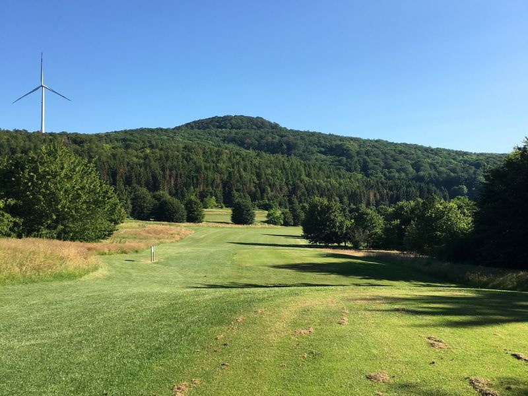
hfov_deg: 61.7
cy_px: 198
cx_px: 264
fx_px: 442
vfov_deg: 48.2
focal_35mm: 29
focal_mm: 4.15
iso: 25
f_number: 2.2
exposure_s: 1/999
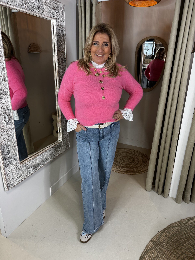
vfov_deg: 71.6
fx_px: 180
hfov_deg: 56.8
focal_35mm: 24
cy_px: 130
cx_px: 98
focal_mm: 6.76
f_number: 1.78
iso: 125
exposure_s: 1/100
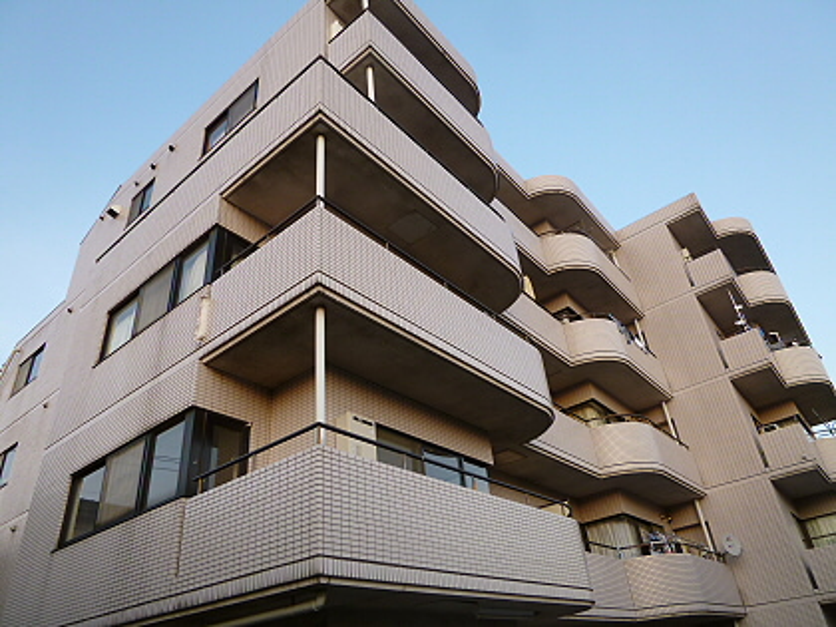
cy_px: 314
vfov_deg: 56.8
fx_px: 580
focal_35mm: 24
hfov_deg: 71.6
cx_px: 418
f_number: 2.5
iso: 100
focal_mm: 4.3
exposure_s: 1/200
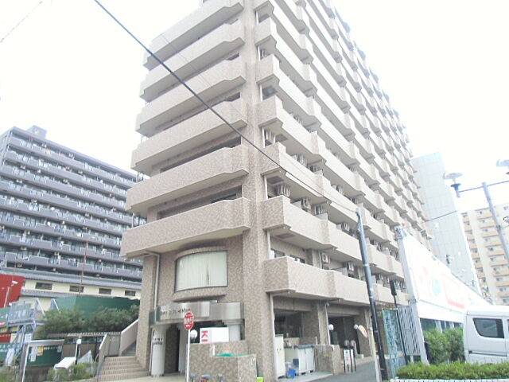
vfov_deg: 56.8
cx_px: 254
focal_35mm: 24
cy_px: 191
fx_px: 353
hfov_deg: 71.6
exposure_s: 1/80
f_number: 3
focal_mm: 4.24
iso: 64
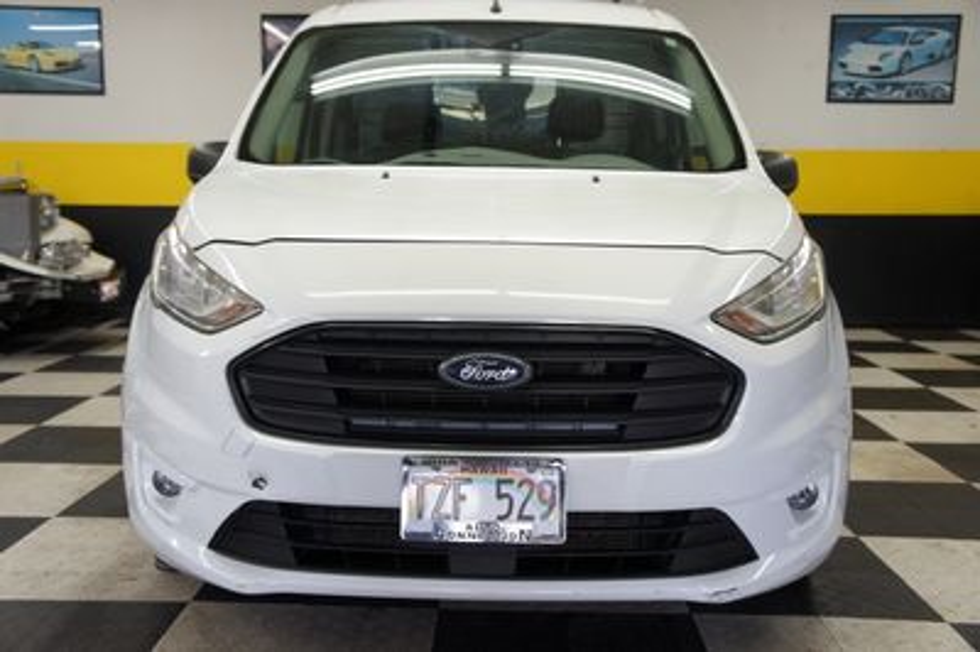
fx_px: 938
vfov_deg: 38.3
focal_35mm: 34
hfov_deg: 55.1
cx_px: 490
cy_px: 326
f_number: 4
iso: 200
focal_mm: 23
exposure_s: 1/40
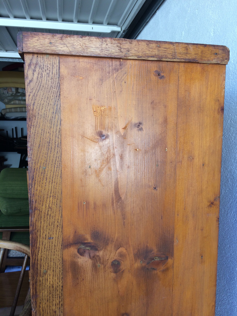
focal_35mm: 29
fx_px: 265
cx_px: 118
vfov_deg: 61.7
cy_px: 158
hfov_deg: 48.2
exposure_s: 1/126
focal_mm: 4.15
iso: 32
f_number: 2.2
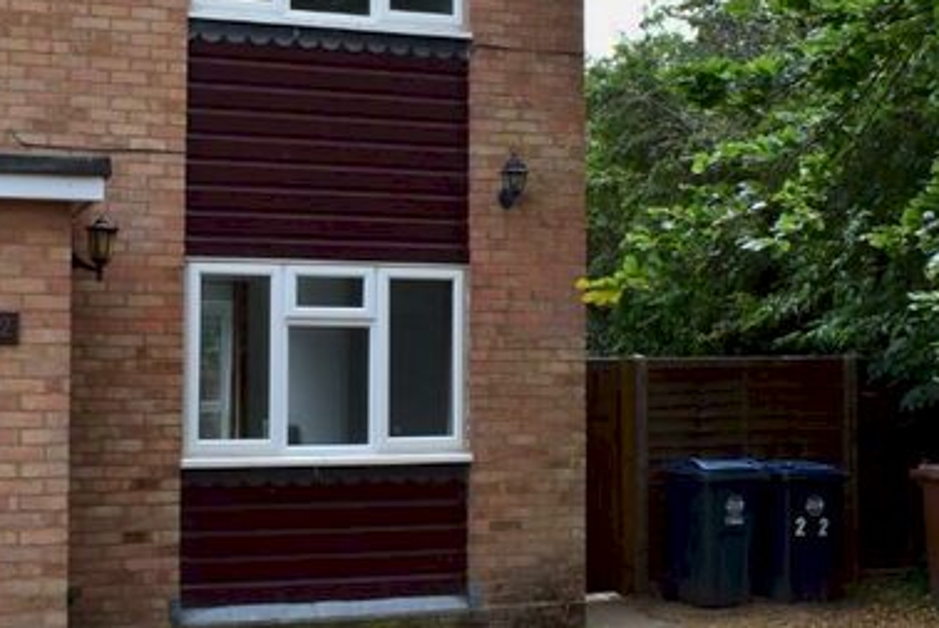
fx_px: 1306
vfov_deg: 27.0
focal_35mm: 50
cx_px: 365
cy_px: 276
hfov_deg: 39.4
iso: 400
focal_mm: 18
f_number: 9
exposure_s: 1/160
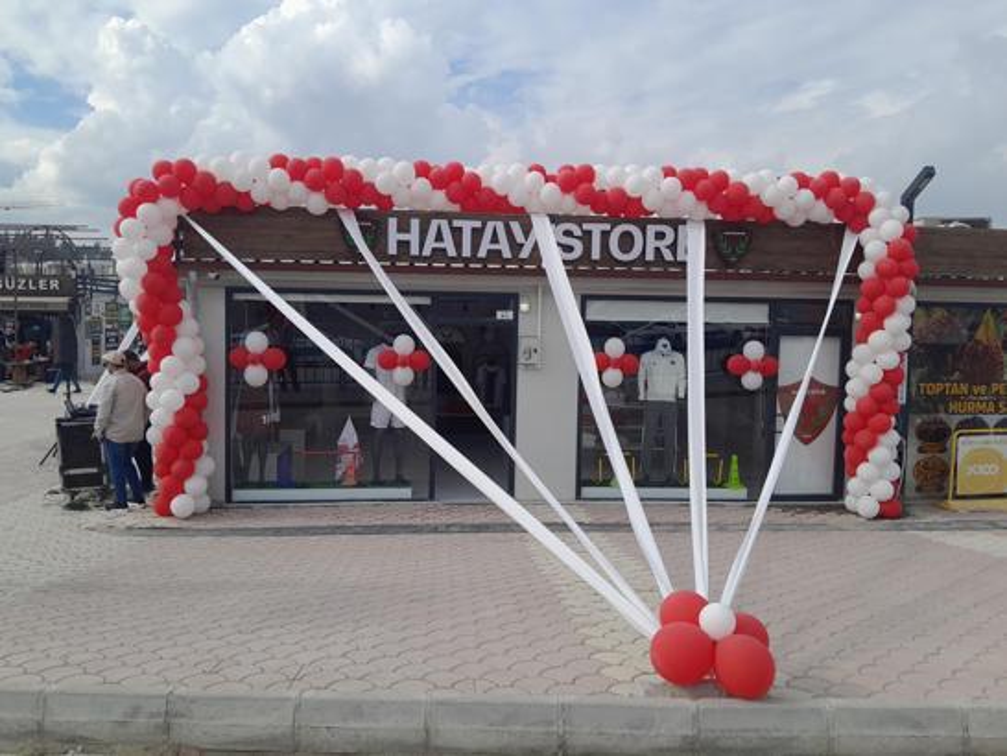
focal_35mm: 26
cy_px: 378
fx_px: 757
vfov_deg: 53.1
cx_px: 504
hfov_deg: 67.3
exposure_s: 1/655
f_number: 1.8
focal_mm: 3.98
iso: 40
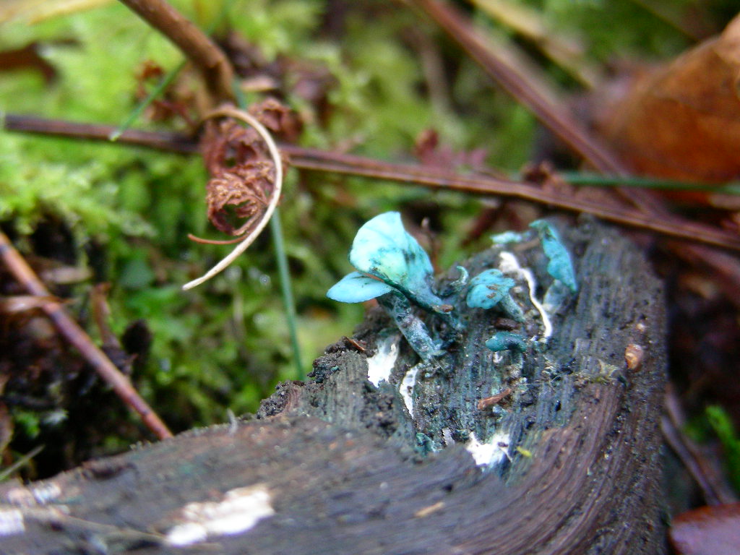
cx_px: 370
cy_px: 278
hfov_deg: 22.5
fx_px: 1860
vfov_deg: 17.0
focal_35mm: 87
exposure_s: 1/9.1
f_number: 3.5
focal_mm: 14.6
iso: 200
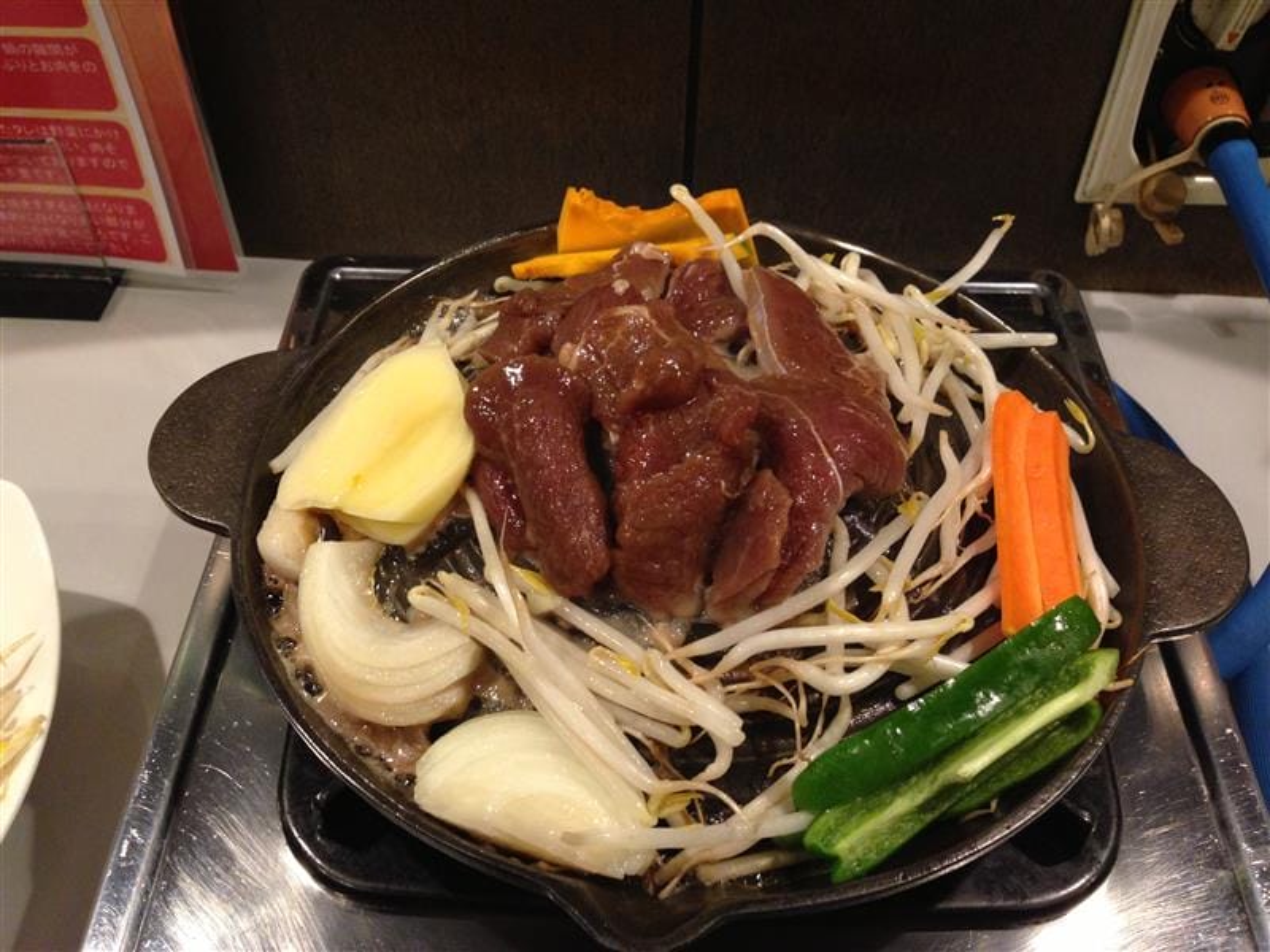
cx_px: 635
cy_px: 476
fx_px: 1211
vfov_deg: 42.9
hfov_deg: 55.4
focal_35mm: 33
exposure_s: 1/20
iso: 160
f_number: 2.4
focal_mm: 4.13
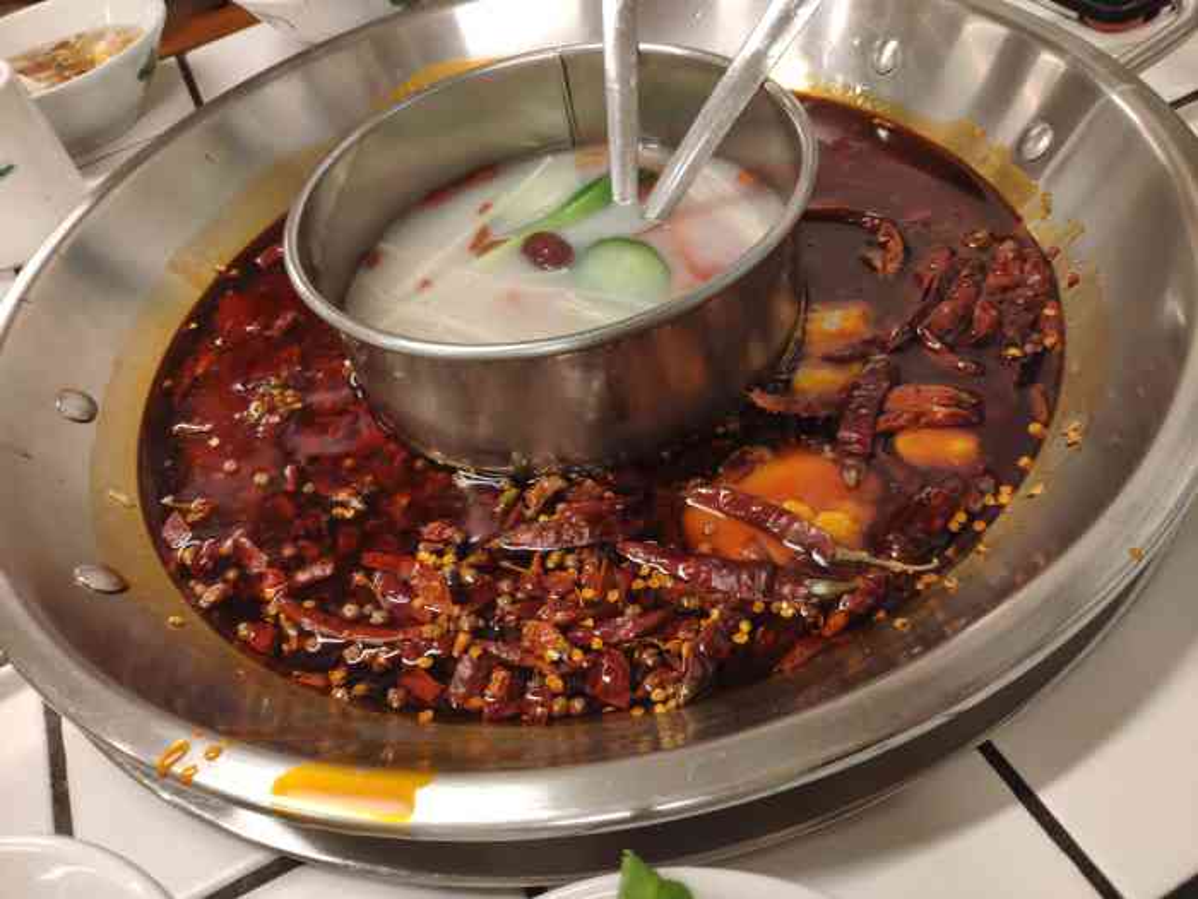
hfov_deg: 79.0
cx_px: 599
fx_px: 727
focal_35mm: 21
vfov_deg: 63.4
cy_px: 450
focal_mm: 4.22
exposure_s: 1/100
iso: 487
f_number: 1.8
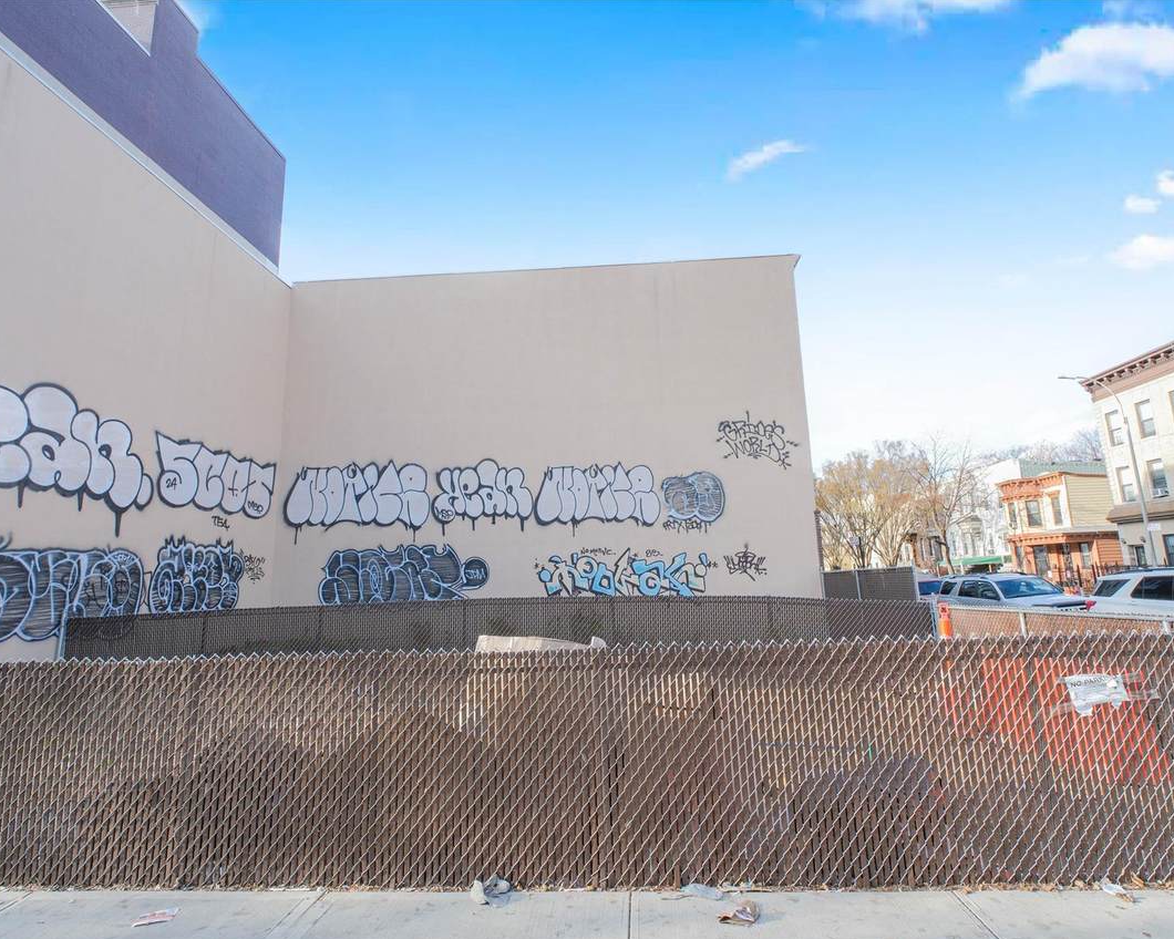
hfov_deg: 89.6
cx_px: 609
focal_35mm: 17
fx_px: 591
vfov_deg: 77.0
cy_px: 470
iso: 250
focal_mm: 10
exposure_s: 1/60
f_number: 10
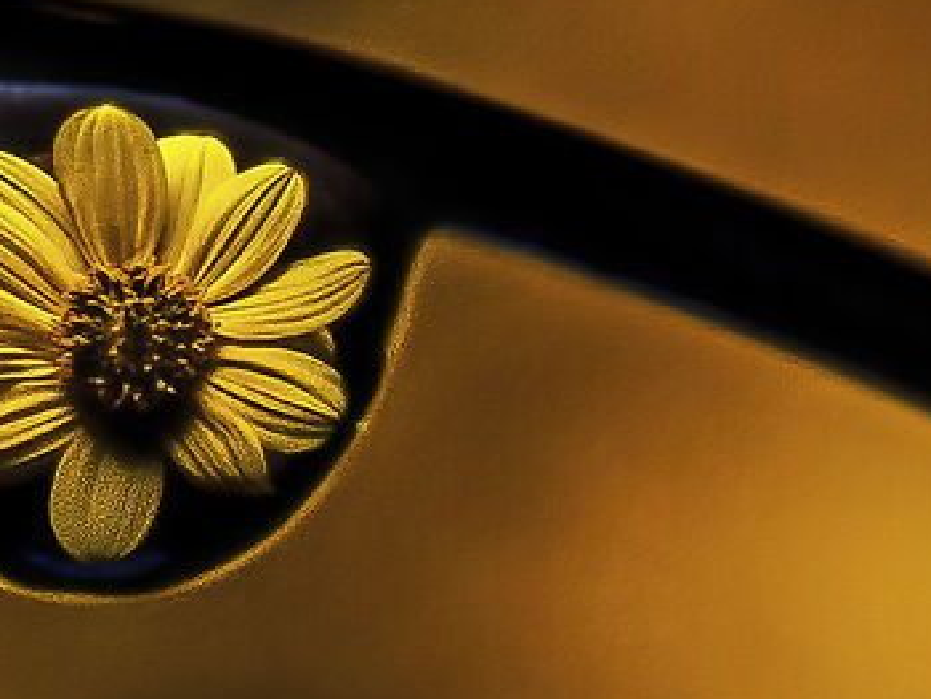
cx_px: -96
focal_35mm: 904
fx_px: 24330
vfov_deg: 1.6
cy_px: 190
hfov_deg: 2.2
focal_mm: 66
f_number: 7.1
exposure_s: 1/30
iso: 200
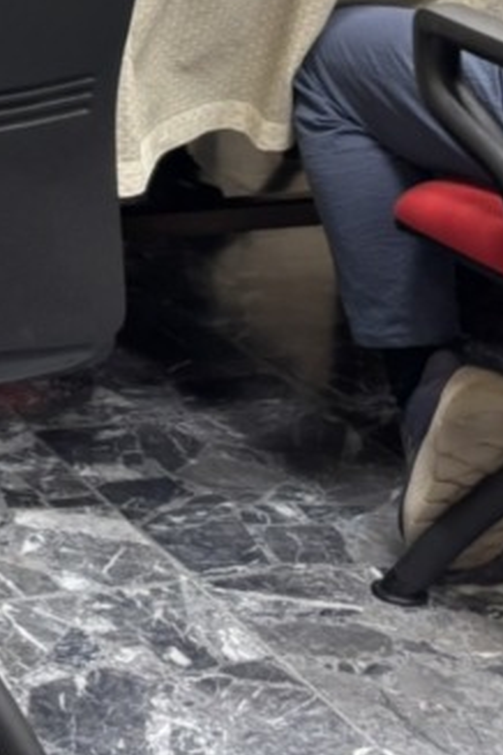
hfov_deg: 11.7
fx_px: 2221
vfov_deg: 18.1
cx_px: -471
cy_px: -196
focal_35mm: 106
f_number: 1.6
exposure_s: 1/50
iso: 125
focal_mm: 5.96
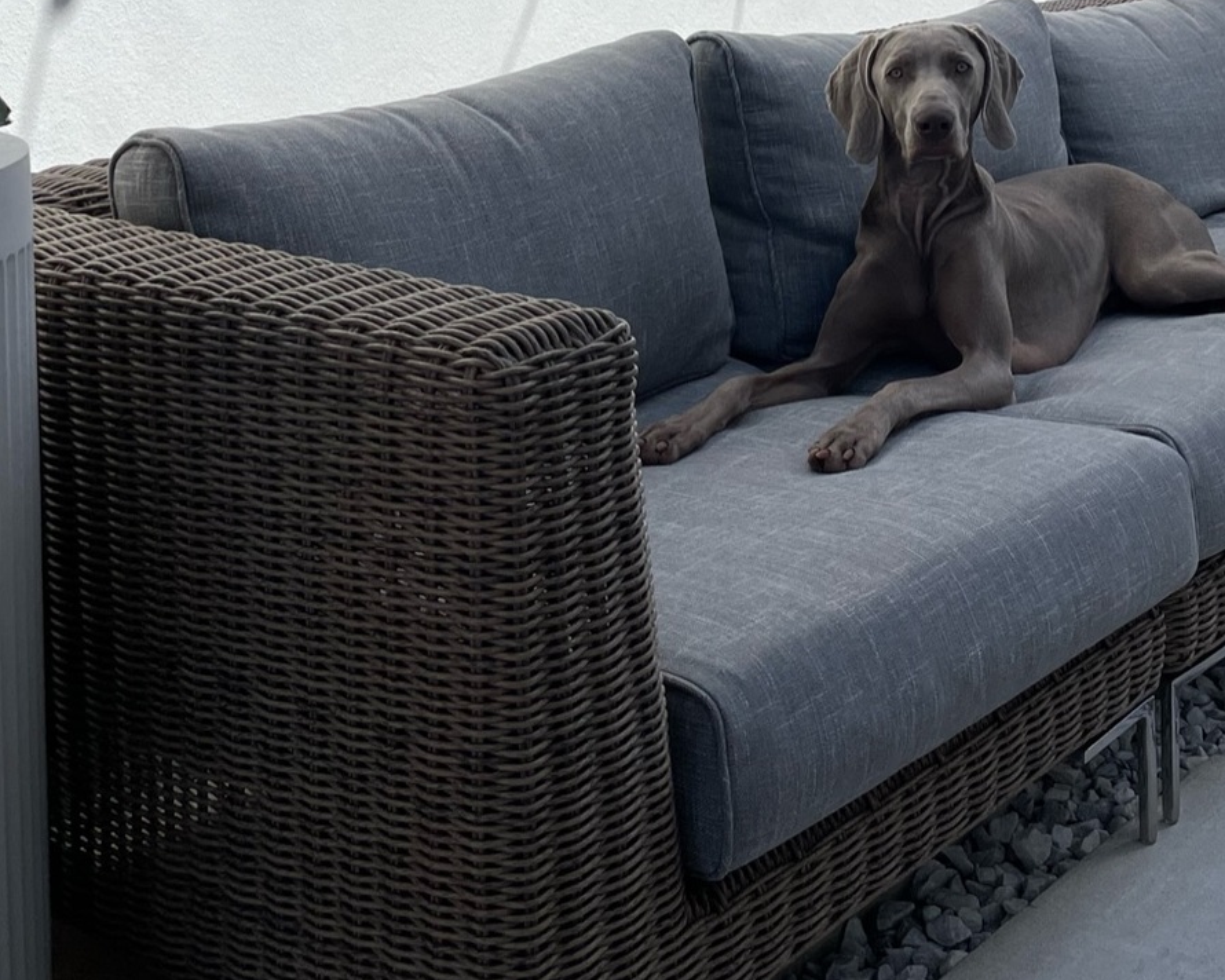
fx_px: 2067
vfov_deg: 25.2
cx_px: 889
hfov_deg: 32.5
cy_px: -30
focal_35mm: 57
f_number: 1.6
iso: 32
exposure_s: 1/5051
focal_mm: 4.2
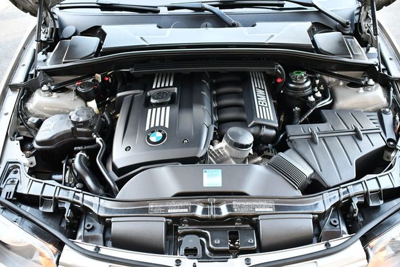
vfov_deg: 36.0
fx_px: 411
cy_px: 130
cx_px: 202
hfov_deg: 51.9
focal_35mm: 37
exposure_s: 1/125
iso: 800
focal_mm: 18
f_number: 3.5
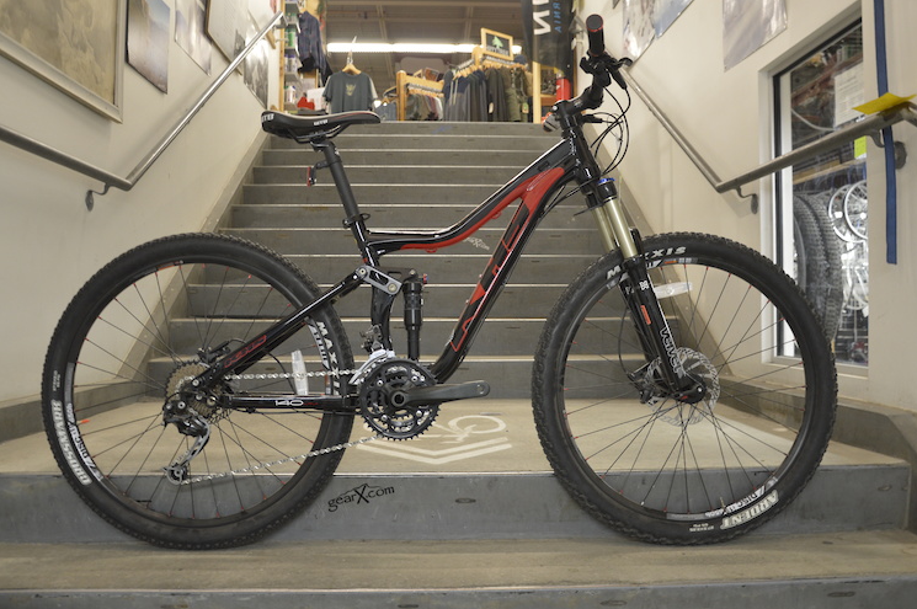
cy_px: 285
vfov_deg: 44.8
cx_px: 470
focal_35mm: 29
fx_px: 738
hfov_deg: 63.7
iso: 800
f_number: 3.5
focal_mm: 18
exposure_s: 1/25
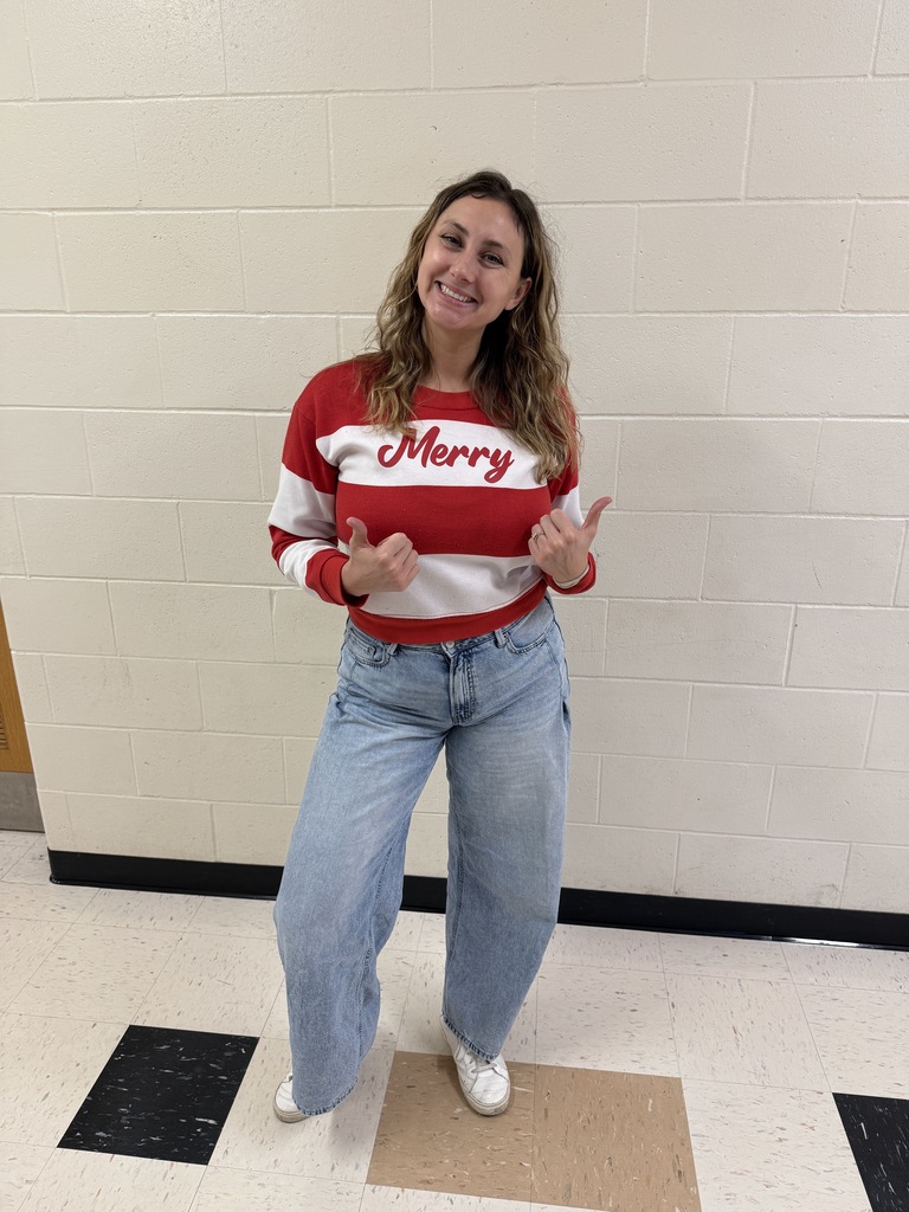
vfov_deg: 71.6
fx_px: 840
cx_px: 454
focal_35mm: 24
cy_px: 606
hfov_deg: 56.8
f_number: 1.78
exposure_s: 1/121
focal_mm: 6.76
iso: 125
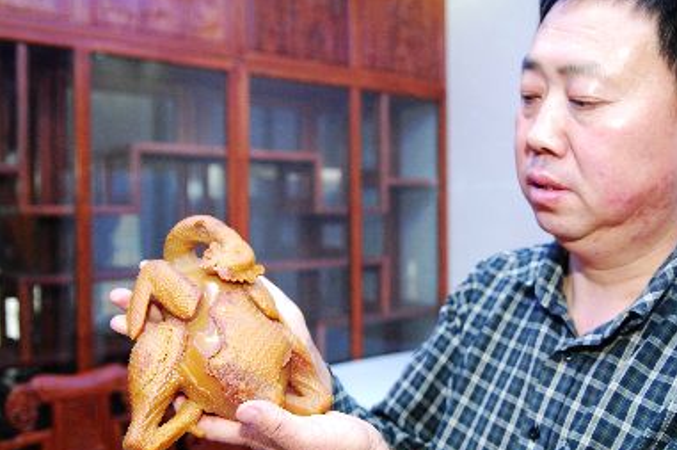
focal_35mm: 39
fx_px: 732
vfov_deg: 34.1
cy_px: 230
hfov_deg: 49.4
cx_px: 398
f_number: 2.8
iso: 640
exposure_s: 1/60
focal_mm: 22
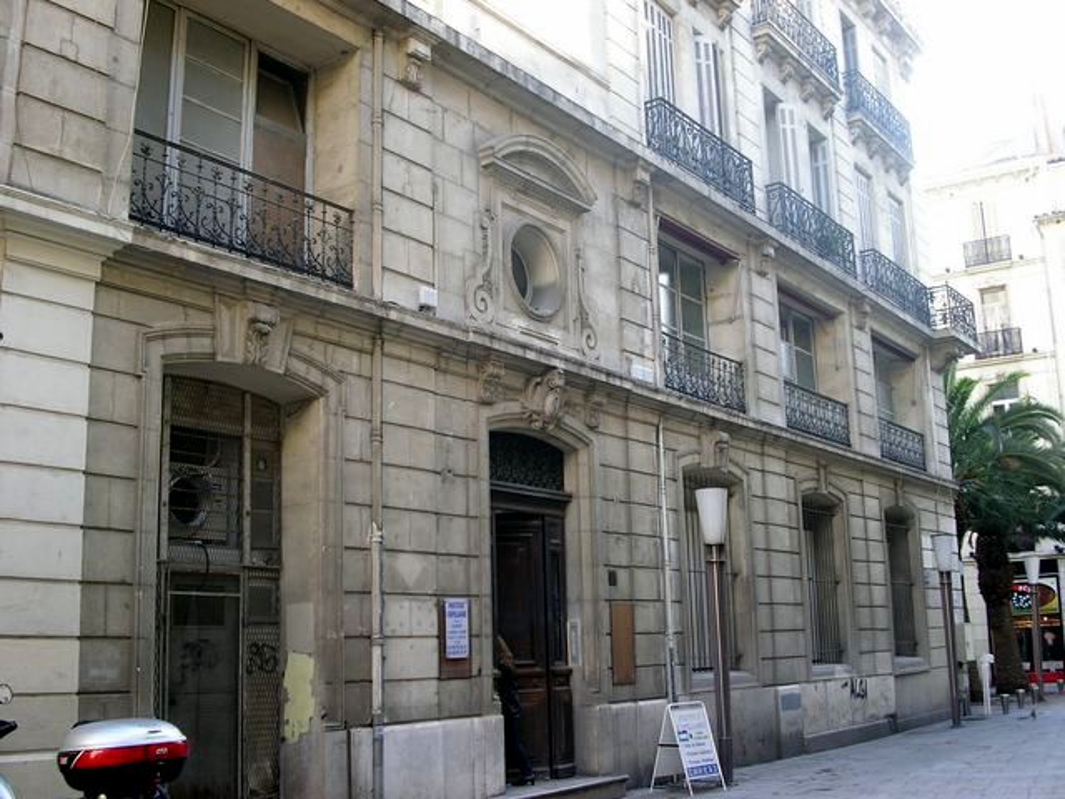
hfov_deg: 49.0
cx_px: 532
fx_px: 1169
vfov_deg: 37.7
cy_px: 400
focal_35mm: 38
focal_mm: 7.8
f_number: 3.5
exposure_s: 1/60
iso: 100
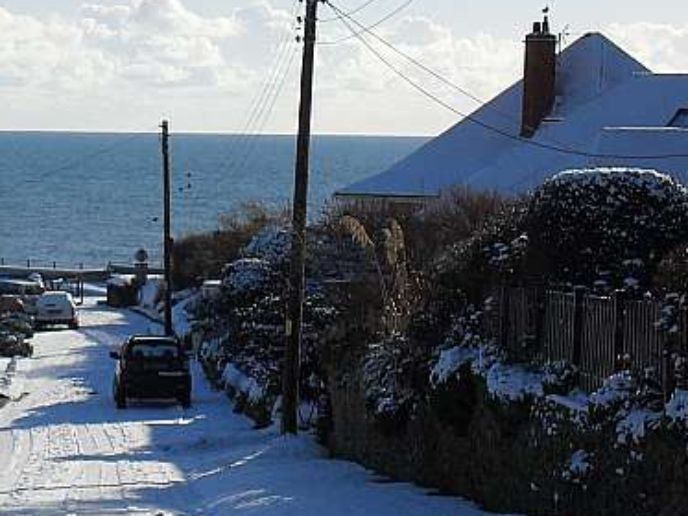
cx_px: -18
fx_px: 2684
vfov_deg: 10.9
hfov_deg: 14.4
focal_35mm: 135
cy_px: 442
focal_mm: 11.2
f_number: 5.6
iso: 100
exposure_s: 1/1000
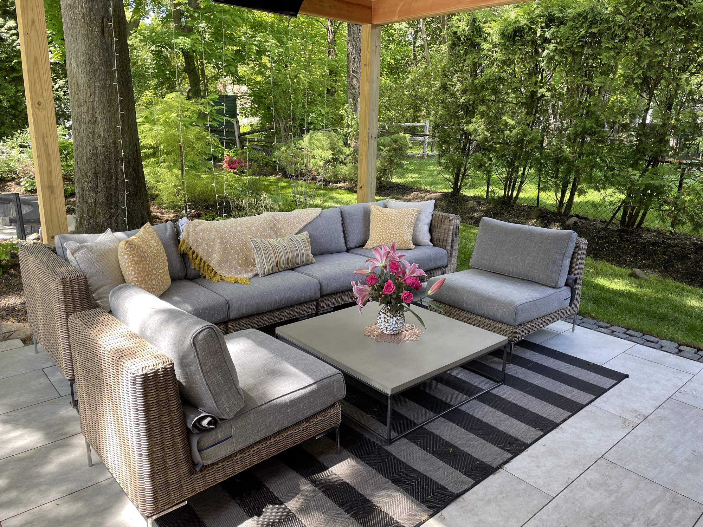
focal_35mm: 26
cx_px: 352
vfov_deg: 53.1
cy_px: 264
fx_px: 528
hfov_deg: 67.3
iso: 32
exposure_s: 1/137
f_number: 1.6
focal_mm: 4.2
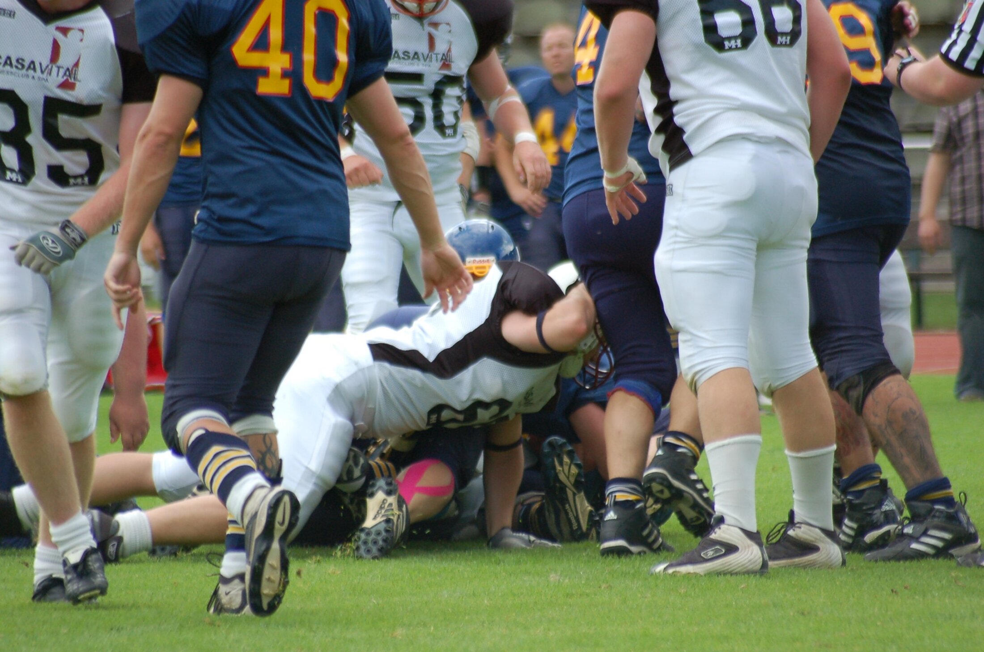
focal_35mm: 450
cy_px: 326
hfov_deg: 4.6
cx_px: 492
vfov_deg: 3.0
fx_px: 12277
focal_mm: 300
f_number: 5.6
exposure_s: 1/500
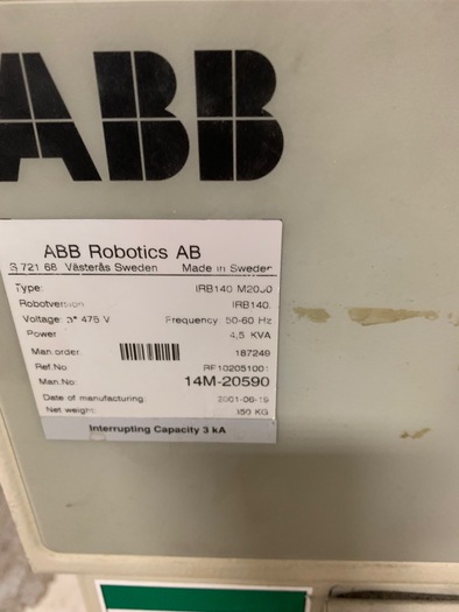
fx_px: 459
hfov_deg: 53.1
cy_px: 306
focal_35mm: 26
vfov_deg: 67.3
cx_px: 230
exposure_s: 1/60
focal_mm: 4.25
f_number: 1.8
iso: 250
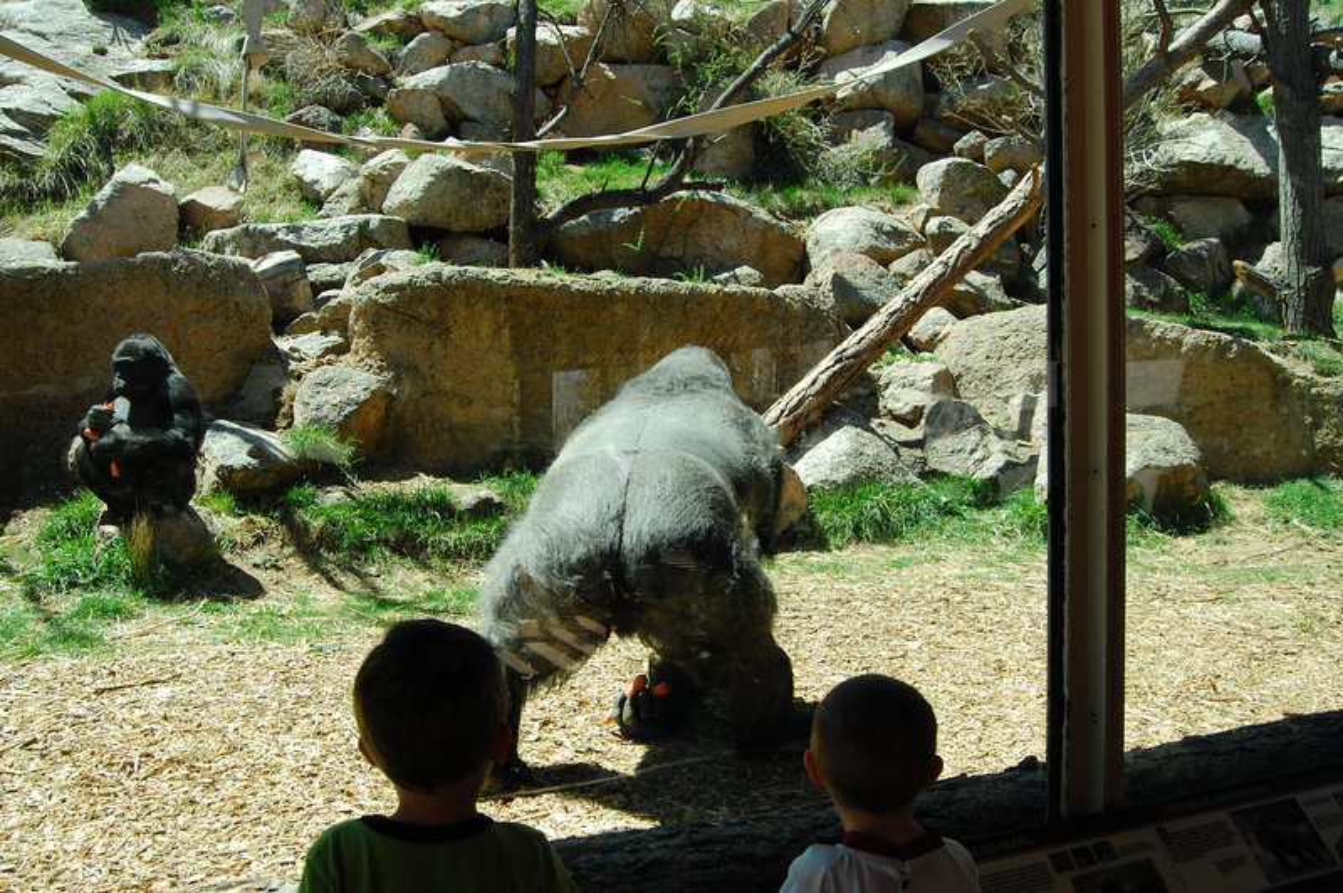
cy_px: 446
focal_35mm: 30
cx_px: 672
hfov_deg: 62.0
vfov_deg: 43.5
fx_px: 1118
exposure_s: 1/320
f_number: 9
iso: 400
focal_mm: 20
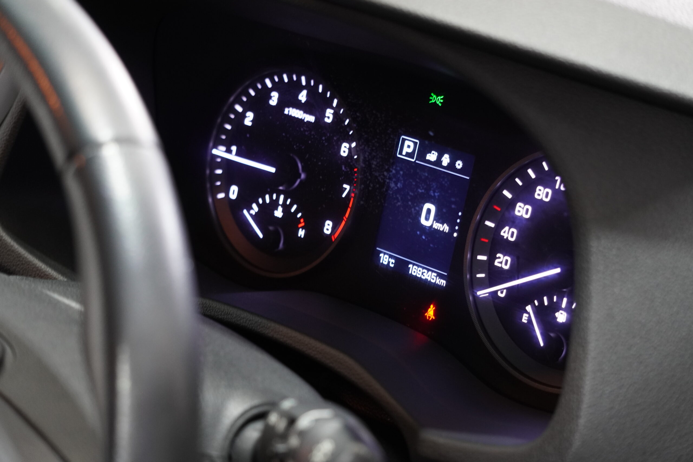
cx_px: 346
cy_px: 231
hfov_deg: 24.6
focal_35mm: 82
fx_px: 1588
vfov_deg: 16.6
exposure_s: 1/20
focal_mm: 55
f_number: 4.5
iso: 1250
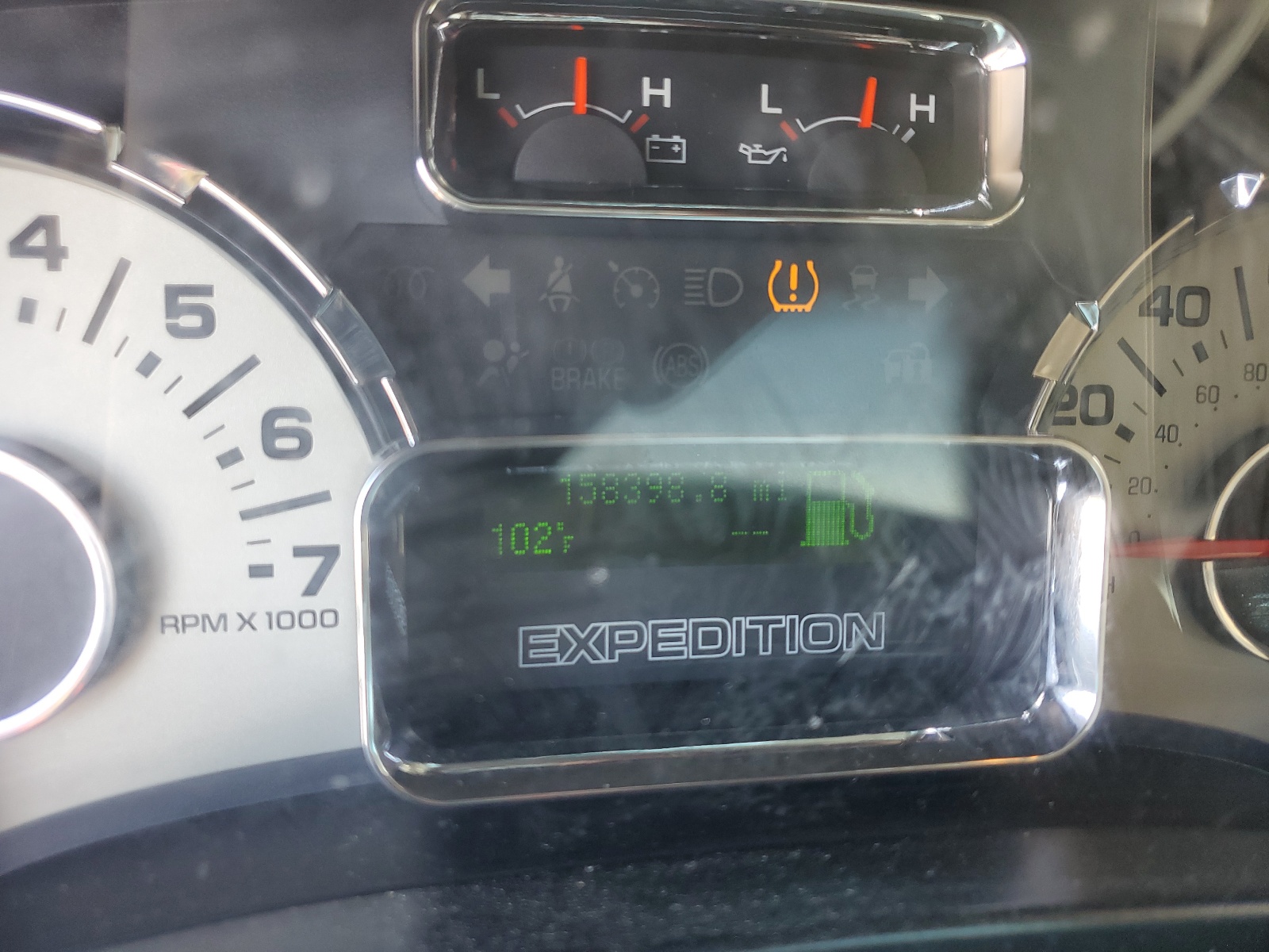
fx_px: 953
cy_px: 476
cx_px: 634
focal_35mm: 26
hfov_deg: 67.3
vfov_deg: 53.1
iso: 57
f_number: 1.5
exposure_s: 1/60.2
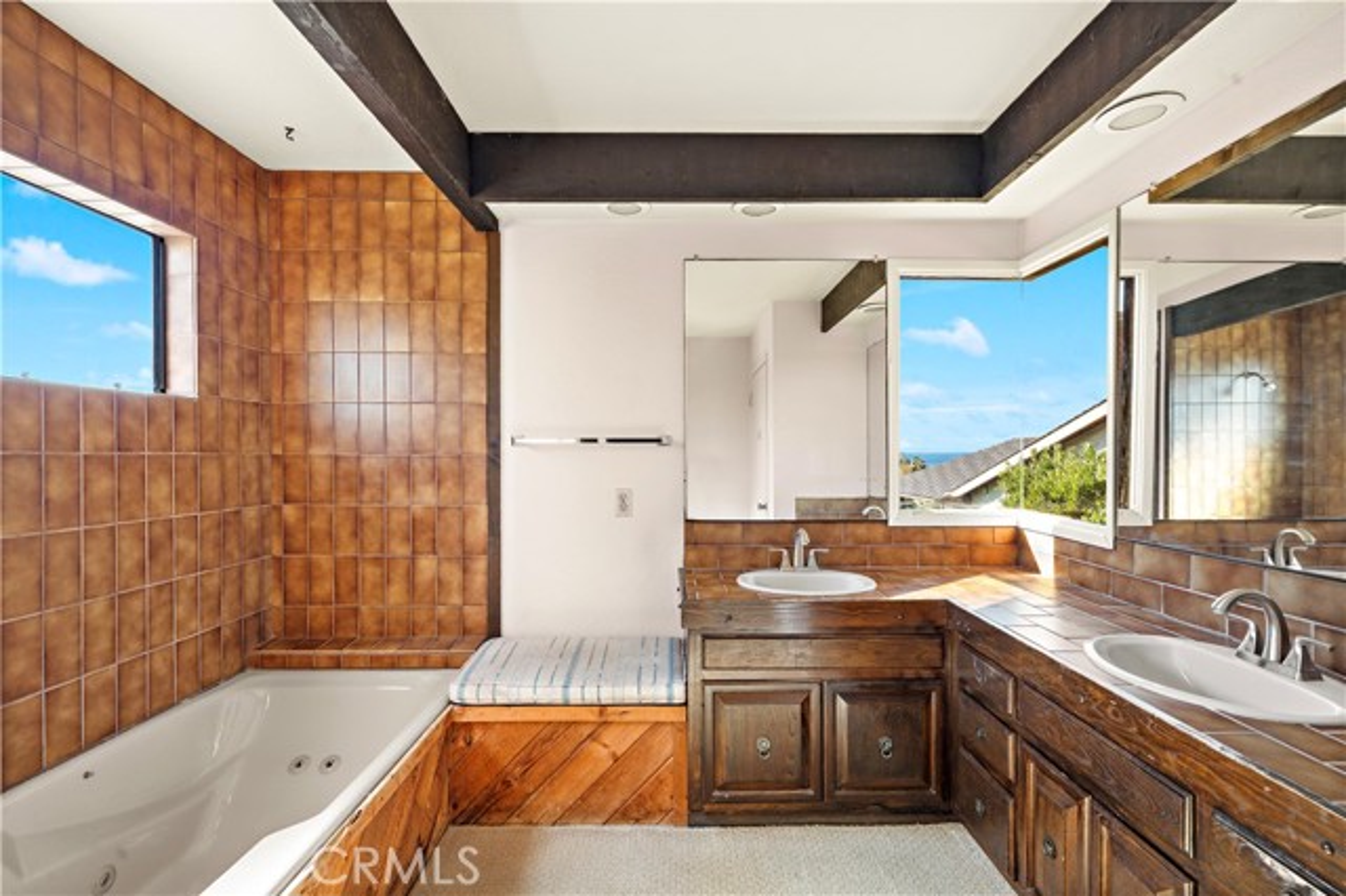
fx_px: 561
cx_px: 673
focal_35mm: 15
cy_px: 448
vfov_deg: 77.3
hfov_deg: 100.4
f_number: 8
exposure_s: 1/10
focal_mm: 15
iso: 200
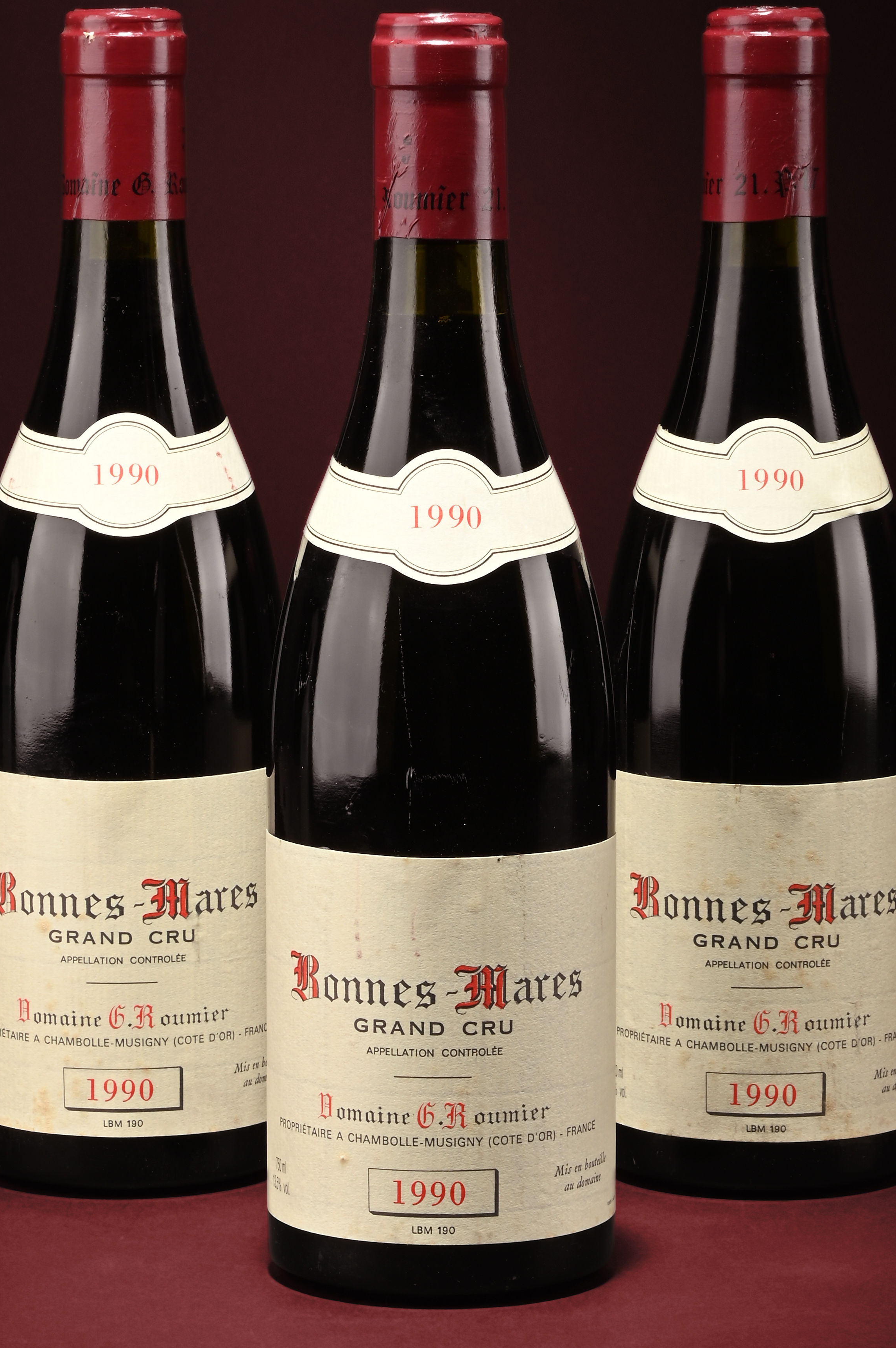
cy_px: 613
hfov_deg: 9.1
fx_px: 5645
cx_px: 438
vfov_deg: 13.6
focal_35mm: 151
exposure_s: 1/200
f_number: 22
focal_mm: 86
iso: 200
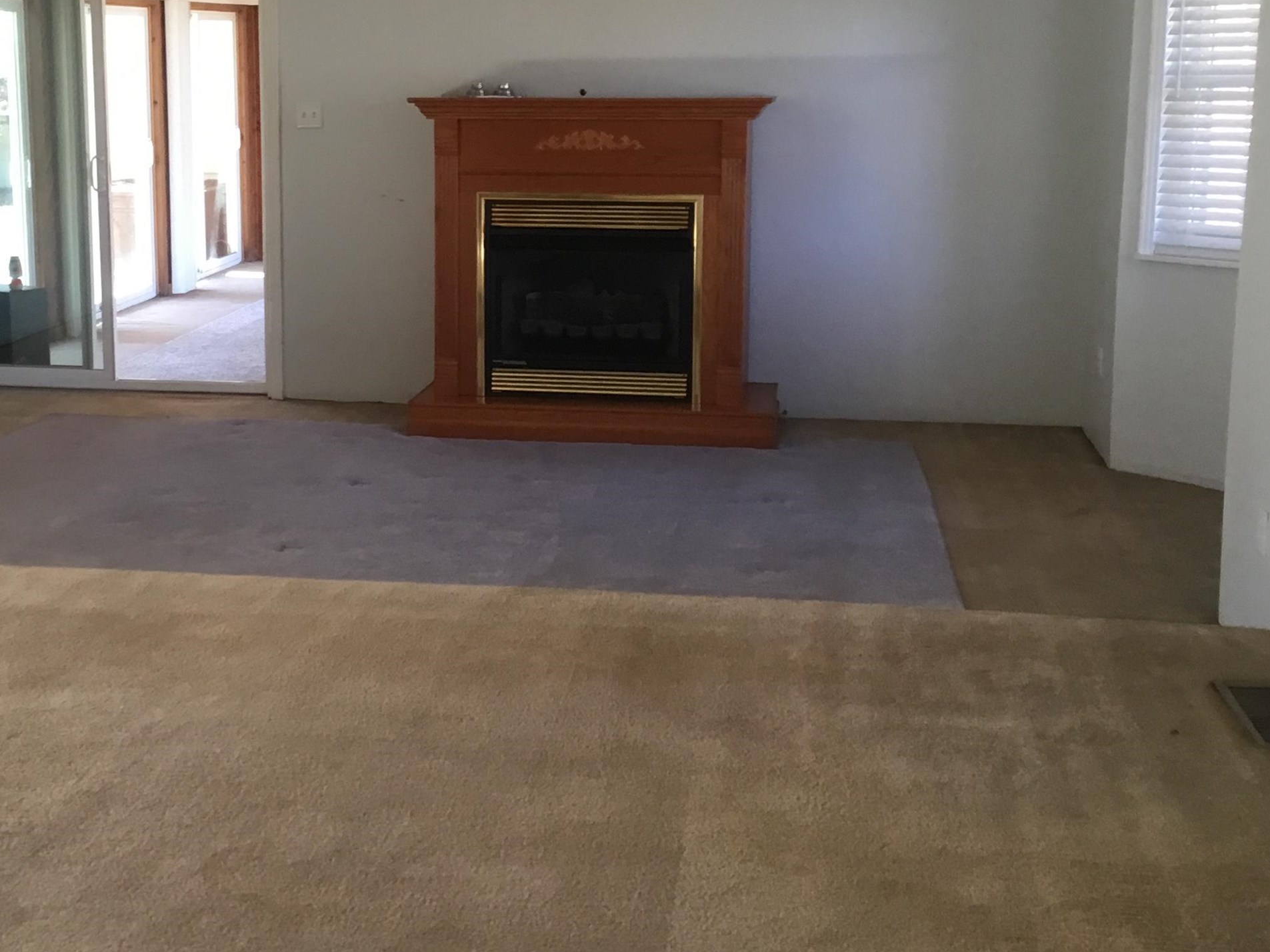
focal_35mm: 50
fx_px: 1834
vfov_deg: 28.9
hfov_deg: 37.8
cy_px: 323
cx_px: 427
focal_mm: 3.3
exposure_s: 1/30
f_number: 2.4
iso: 64
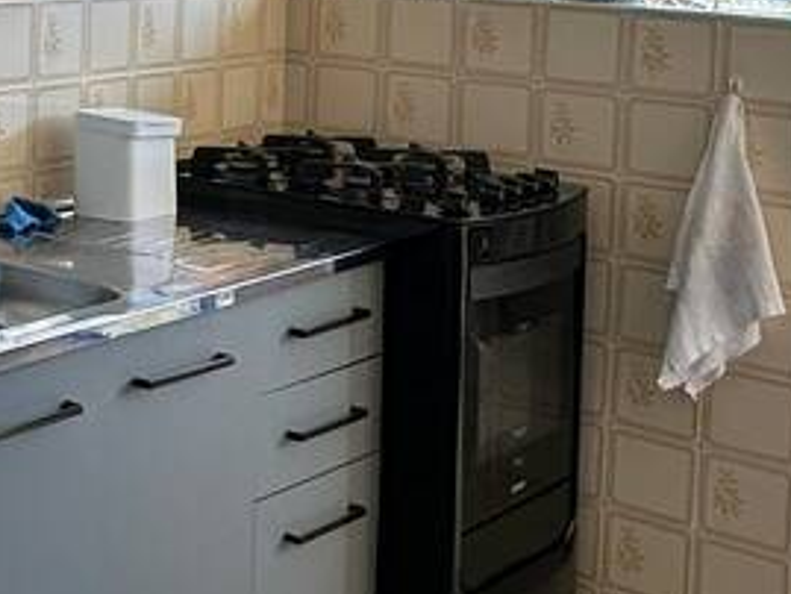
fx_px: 1715
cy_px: -56
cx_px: -297
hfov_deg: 22.6
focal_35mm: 75
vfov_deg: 18.9
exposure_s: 1/184
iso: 40
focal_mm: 2.22
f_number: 2.2
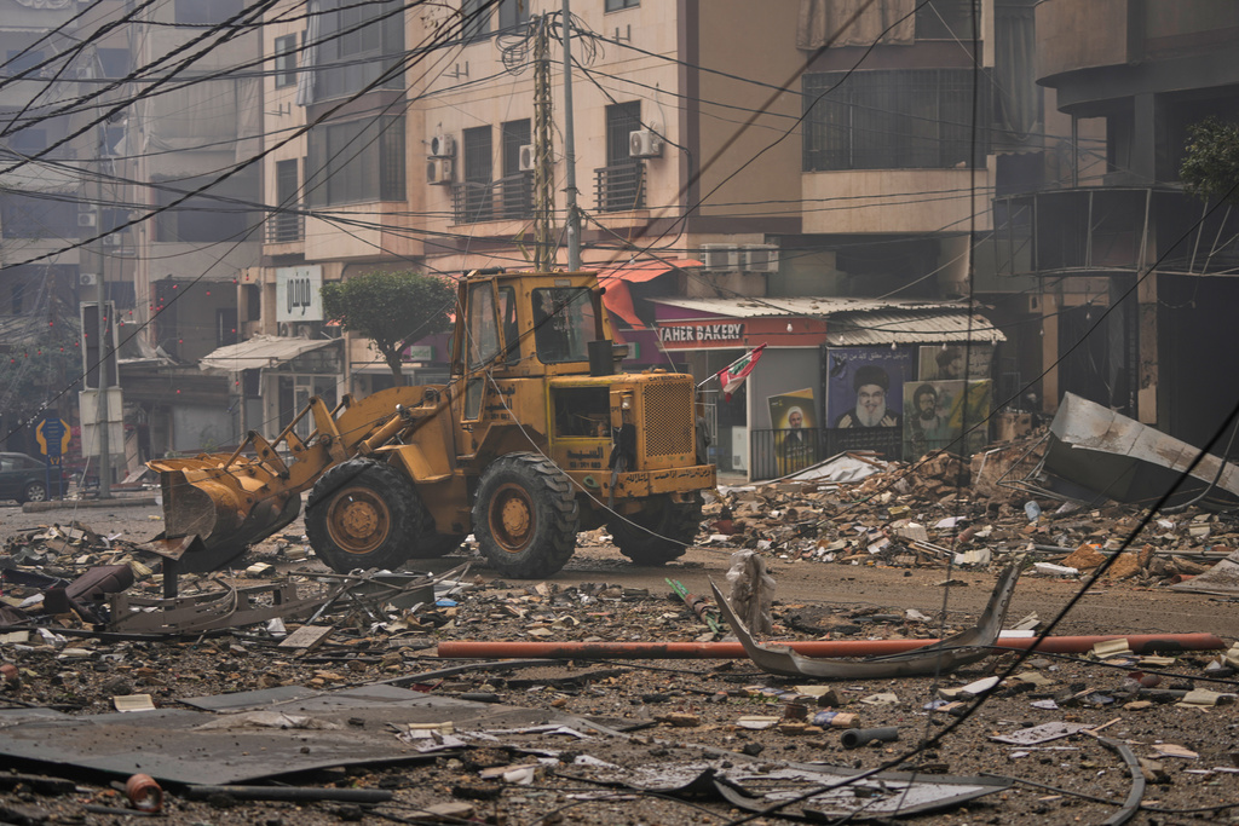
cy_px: 413
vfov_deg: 19.5
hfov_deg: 28.8
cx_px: 620
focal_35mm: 70
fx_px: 2409
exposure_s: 1/500
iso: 100
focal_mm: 70
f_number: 2.8
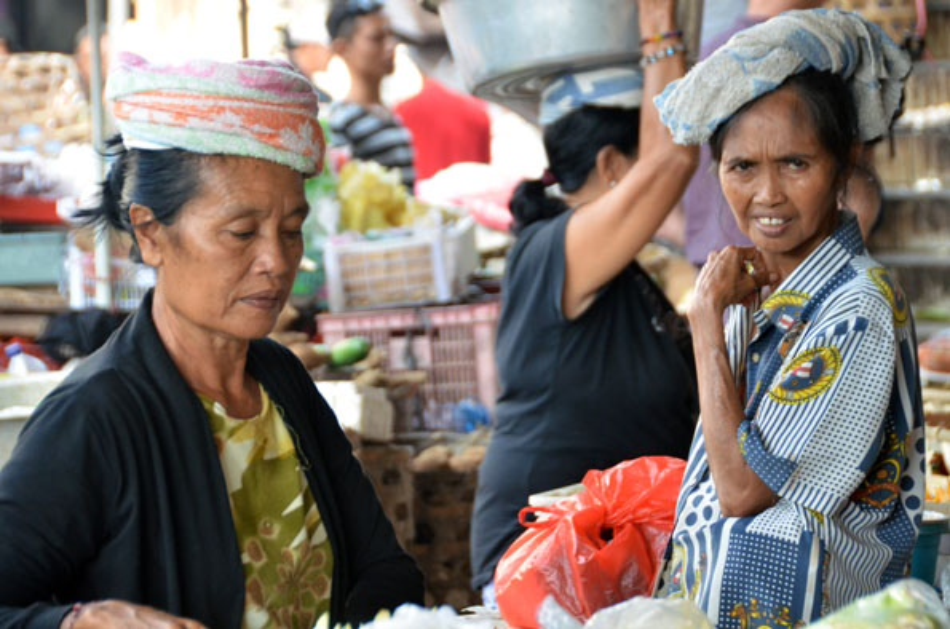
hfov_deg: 12.3
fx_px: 4424
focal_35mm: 168
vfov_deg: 8.1
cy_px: 314
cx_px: 475
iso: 1600
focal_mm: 112
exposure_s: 1/200
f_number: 5.3
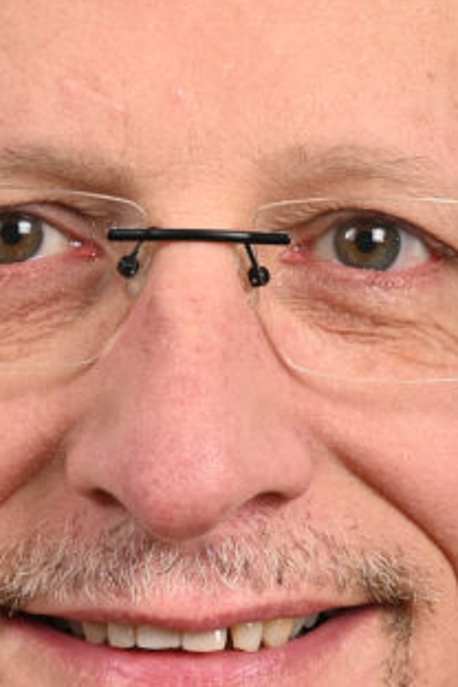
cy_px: 623
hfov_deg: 6.5
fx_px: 4007
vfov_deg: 9.8
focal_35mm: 210
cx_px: 109
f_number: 8
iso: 125
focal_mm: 64
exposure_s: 1/160
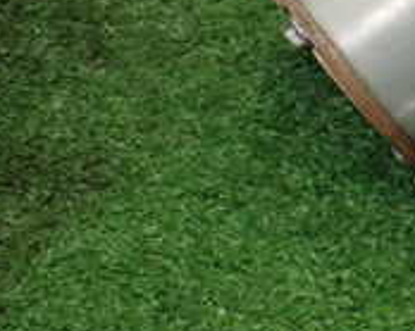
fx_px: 1240
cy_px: -33
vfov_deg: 14.9
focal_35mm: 101
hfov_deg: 16.9
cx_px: 649
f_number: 2.3
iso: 500
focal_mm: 5.4
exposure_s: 1/125
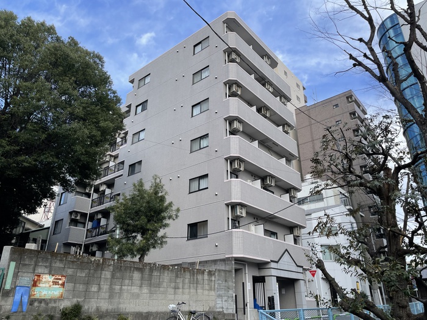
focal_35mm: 26
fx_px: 321
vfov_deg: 53.1
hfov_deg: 67.3
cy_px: 160
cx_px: 214
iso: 32
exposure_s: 1/1289
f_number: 1.6
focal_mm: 4.2
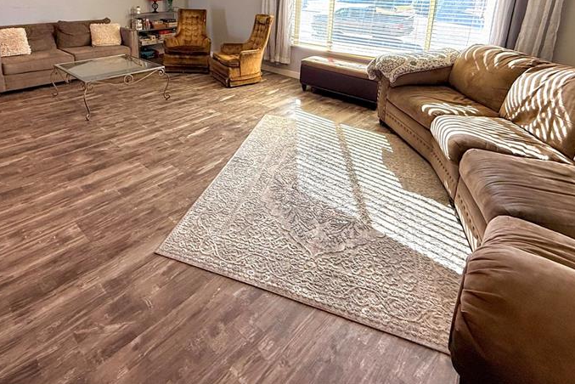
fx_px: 352
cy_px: 66
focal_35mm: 22
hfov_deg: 77.6
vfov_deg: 52.7
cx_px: 227
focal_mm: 2.22
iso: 100
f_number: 2.2
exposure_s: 1/120
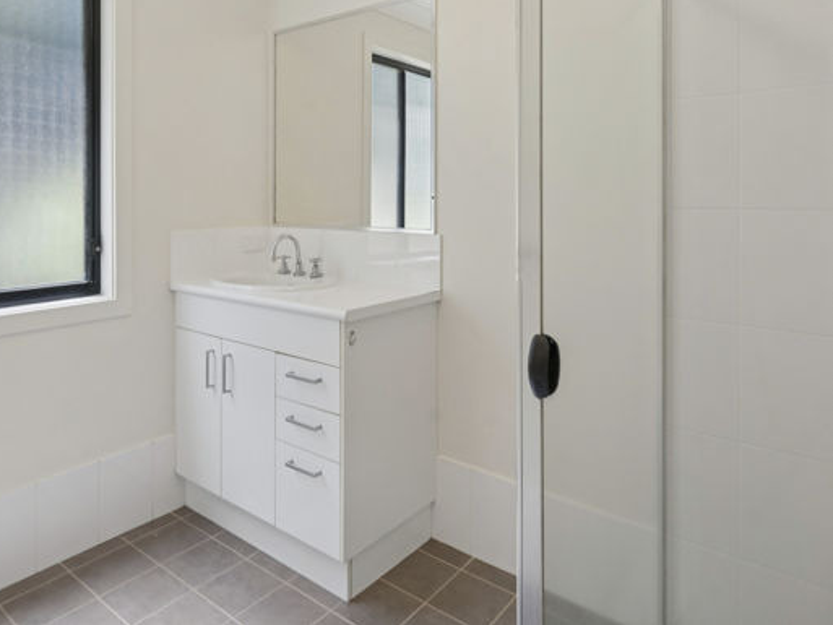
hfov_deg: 69.9
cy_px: 194
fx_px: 596
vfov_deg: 53.9
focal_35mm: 25
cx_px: 404
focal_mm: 16.5
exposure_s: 1/125
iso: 800
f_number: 7.1
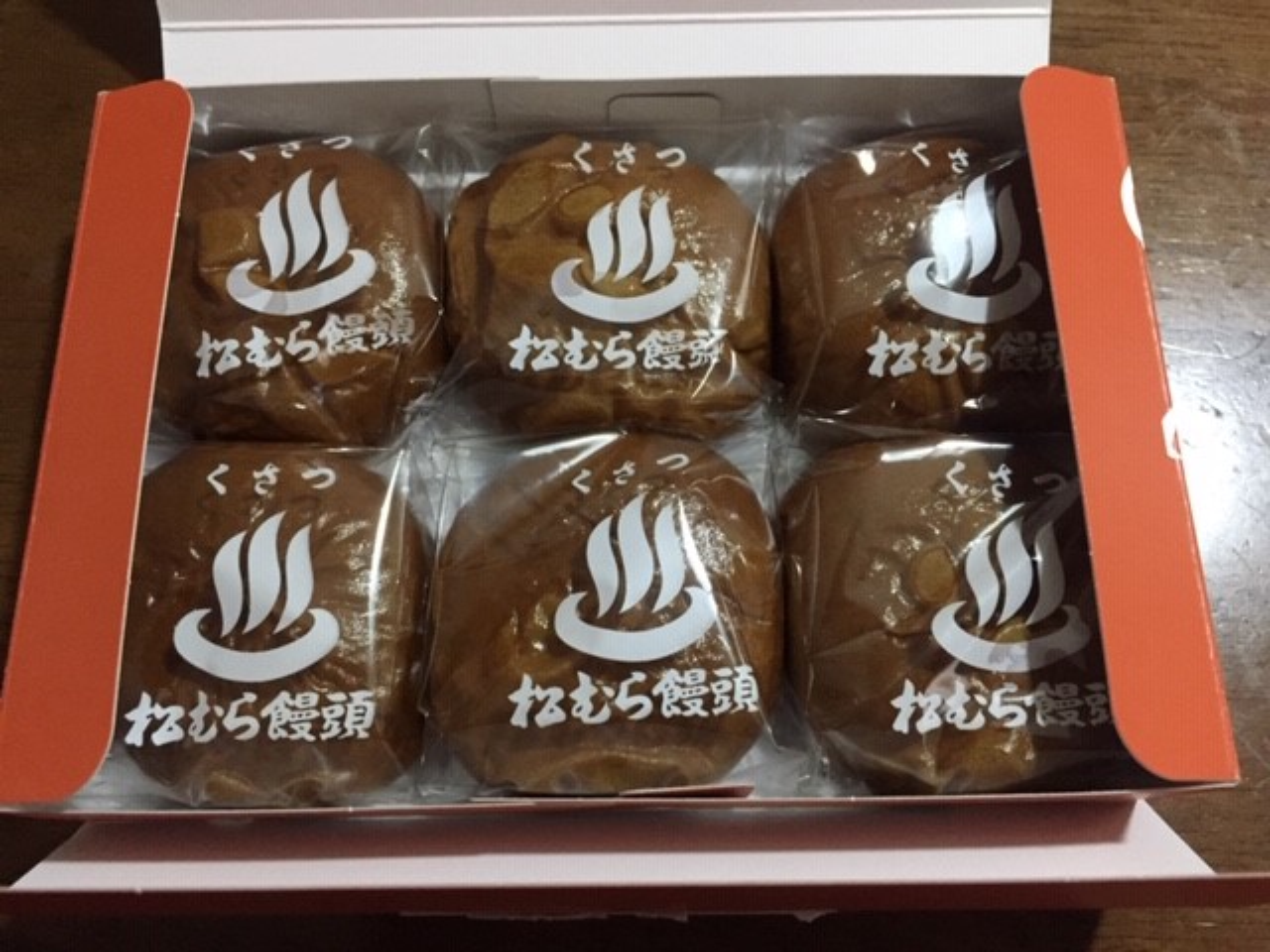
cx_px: 635
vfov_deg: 48.2
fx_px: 1064
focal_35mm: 29
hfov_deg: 61.7
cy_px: 476
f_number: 2.2
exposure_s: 1/20
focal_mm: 4.15
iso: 250
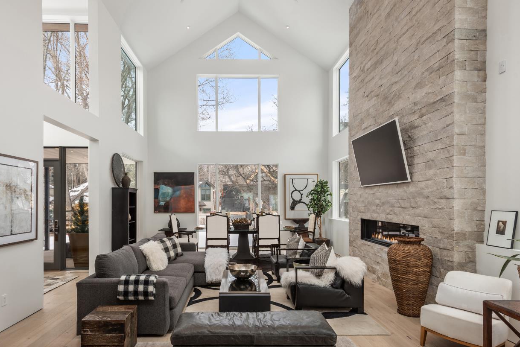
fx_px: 303
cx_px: 242
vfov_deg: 59.3
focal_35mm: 21
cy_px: 200
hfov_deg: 81.1
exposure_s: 1/13
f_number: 9
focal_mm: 17
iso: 100
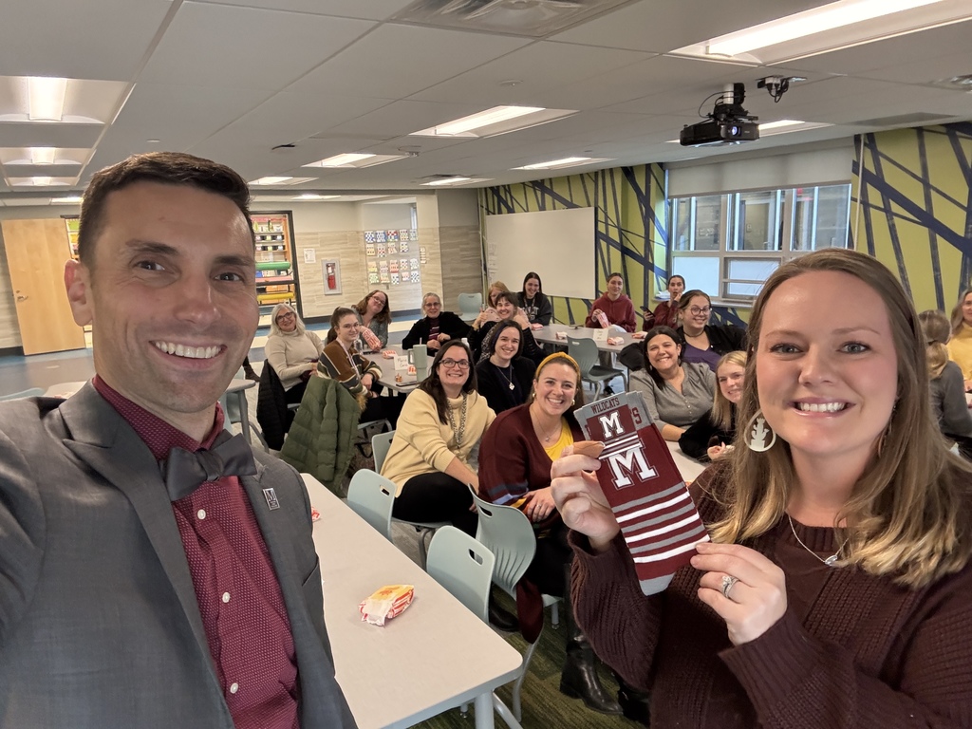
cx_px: 486
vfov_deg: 58.9
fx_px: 646
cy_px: 364
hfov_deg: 73.9
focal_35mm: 23
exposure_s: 1/40
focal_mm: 2.69
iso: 320
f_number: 1.9
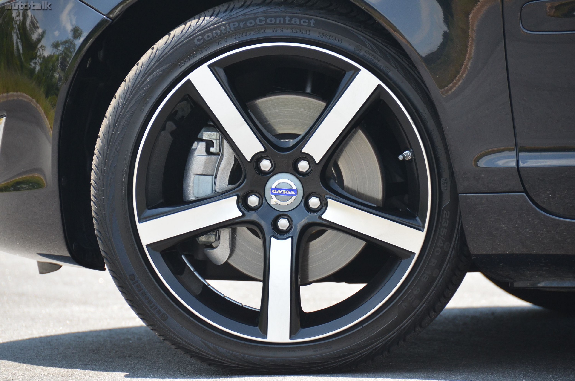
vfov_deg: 4.6
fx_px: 4782
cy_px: 190
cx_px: 288
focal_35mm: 300
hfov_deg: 6.9
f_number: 5.6
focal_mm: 200
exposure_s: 1/800
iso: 800
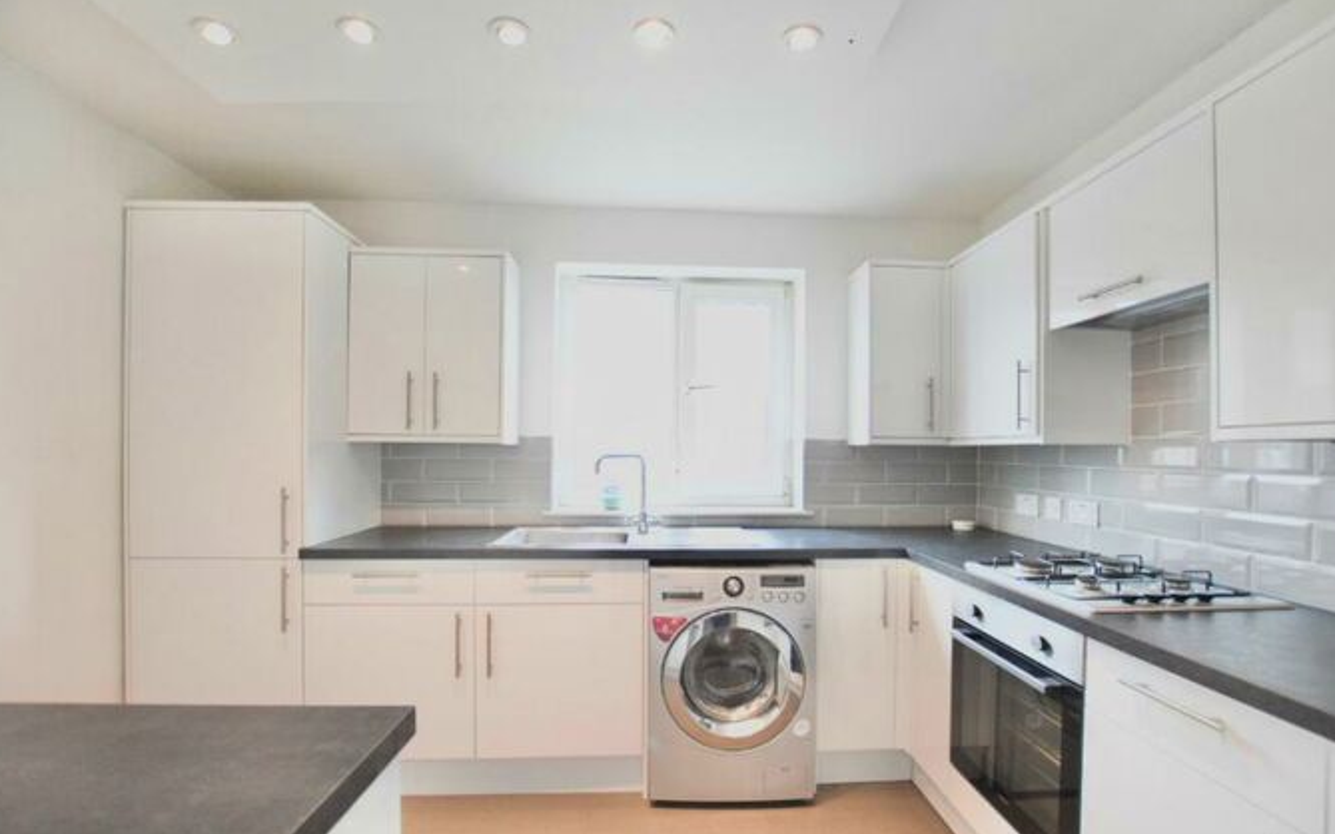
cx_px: 684
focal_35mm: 16
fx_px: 582
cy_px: 446
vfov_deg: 71.2
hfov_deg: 97.8
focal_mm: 10
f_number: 3.5
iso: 800
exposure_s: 1/160
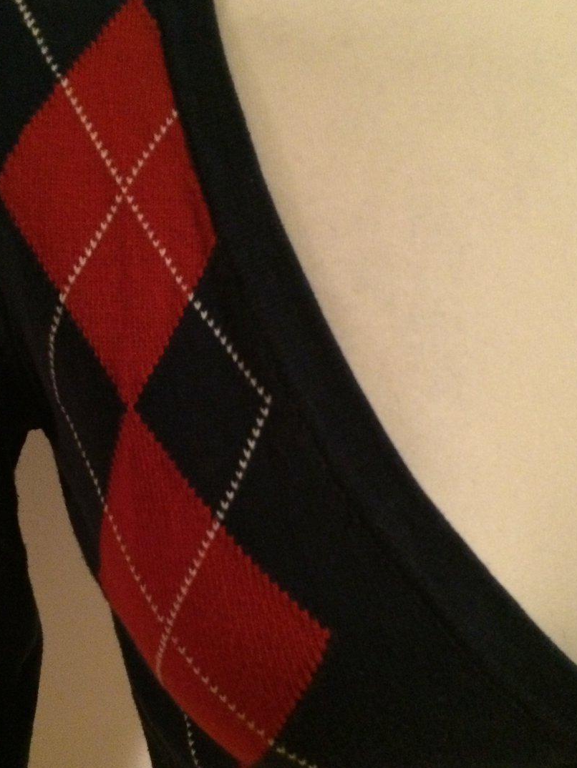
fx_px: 800
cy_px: 418
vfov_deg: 51.3
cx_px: 246
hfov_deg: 39.6
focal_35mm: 36
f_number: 2.2
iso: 500
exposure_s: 1/17
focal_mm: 4.15
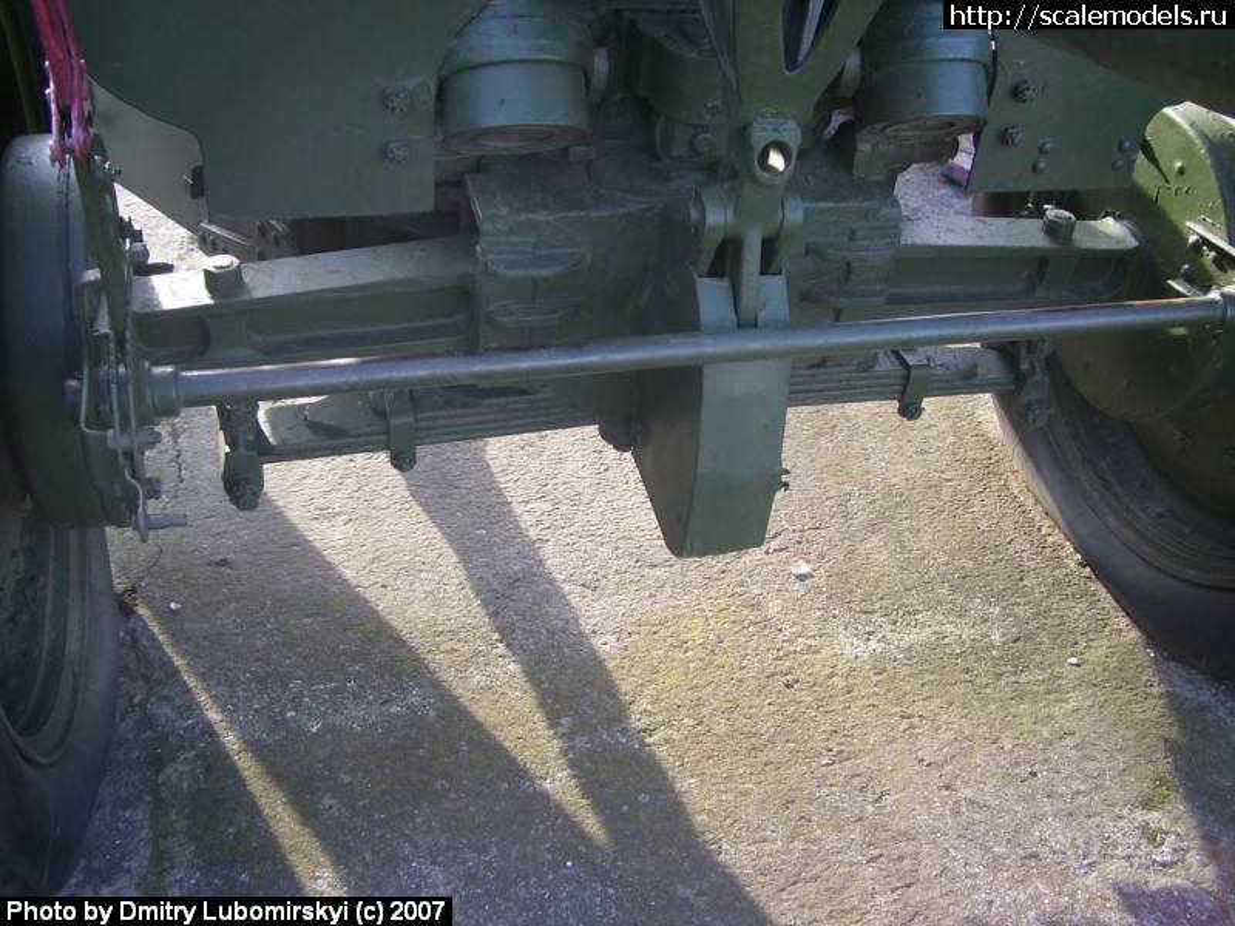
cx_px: 618
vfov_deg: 38.7
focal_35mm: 37
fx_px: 1320
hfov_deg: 50.1
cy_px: 463
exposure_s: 1/125
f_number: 2.7
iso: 80
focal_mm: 6
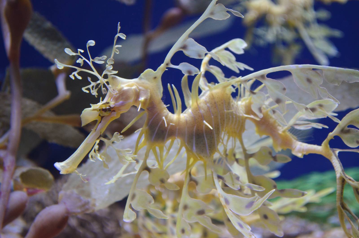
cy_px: 119
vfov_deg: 16.5
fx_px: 821
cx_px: 180
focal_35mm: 82
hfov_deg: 24.7
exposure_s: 1/50
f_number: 5.6
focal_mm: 55
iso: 800
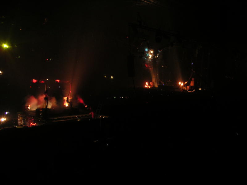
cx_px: 124
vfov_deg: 37.7
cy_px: 92
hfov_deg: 49.0
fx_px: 271
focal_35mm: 38
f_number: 2.8
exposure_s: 1/3
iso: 100
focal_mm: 6
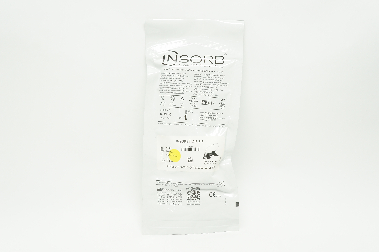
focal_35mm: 38
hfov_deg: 51.3
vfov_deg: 35.4
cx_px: 190
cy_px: 126
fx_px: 394
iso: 400
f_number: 6.3
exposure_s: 1/40
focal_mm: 25
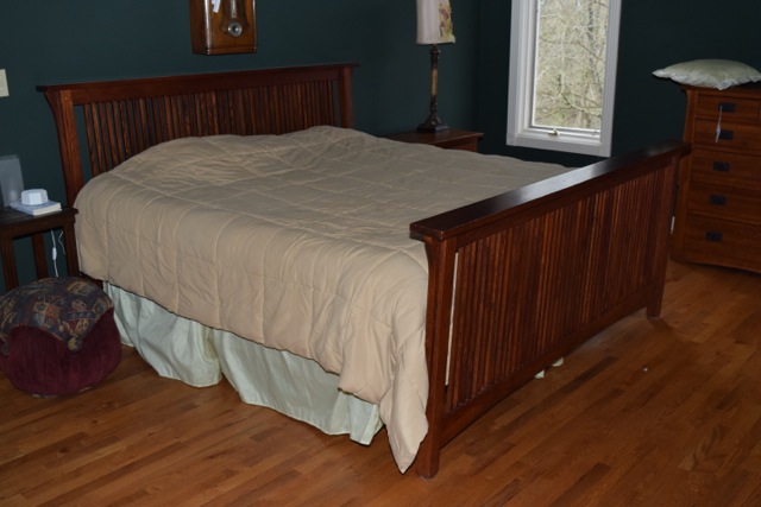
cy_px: 254
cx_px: 380
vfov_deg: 34.2
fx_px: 825
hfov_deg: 49.5
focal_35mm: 39
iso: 800
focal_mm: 26
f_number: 5.6
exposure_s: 1/125
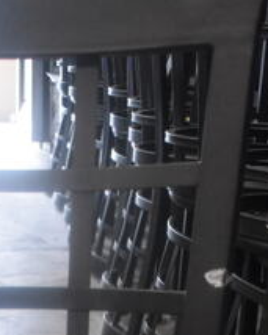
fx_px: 1072
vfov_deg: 15.5
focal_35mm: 108
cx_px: 16
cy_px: 585
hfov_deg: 14.1
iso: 3600
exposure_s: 1/125
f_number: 3.5
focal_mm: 18
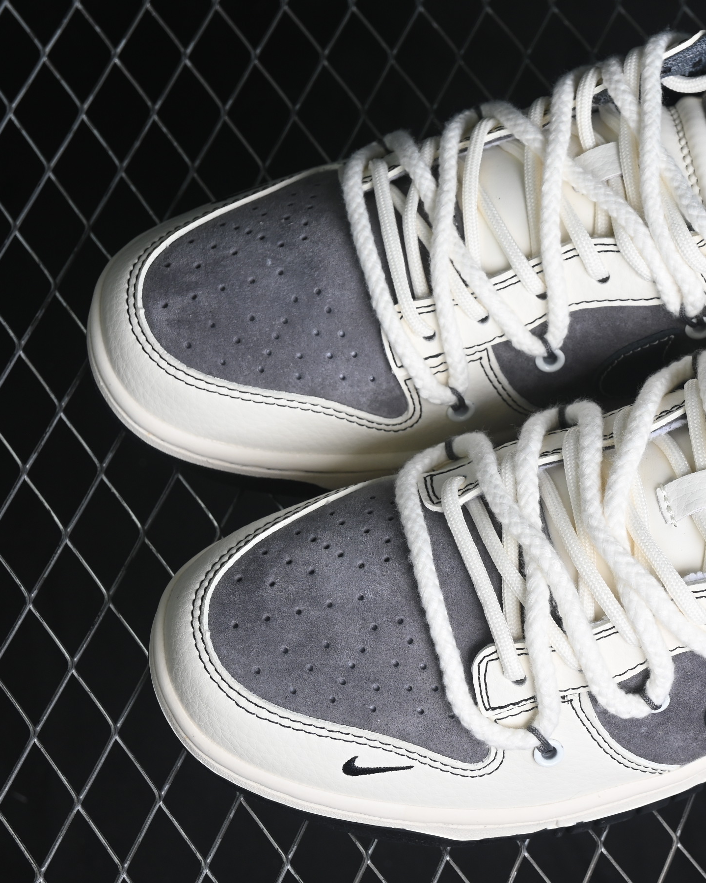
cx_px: 611
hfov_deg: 14.0
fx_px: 2847
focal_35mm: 109
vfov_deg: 17.6
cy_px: 454
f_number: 7.1
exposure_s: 1/80
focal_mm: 50
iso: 160
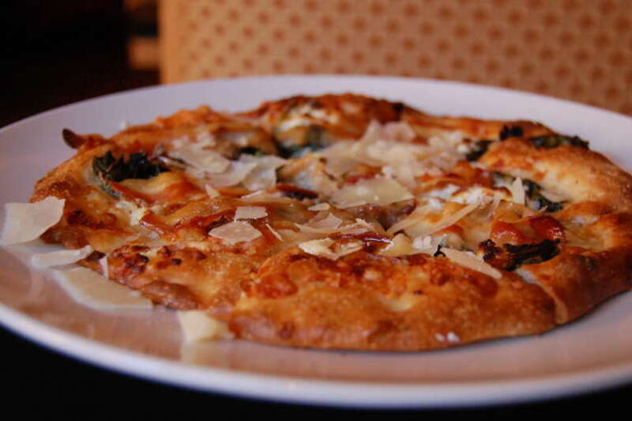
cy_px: 210
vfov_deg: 28.9
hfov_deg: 42.4
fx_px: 816
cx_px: 316
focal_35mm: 46
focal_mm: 31
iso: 1600
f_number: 4.5
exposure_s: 1/10
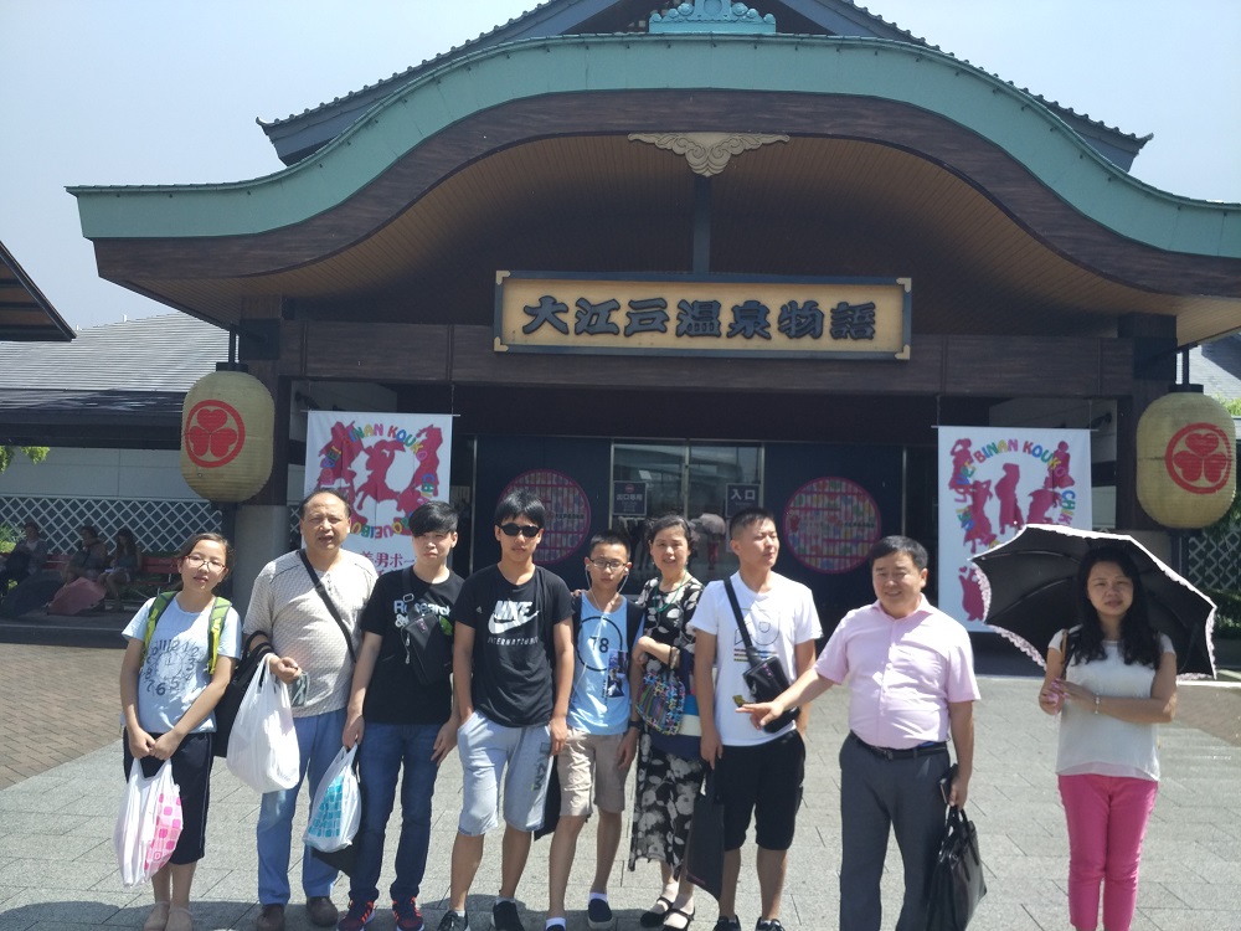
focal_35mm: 30
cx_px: 620
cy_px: 466
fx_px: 1076
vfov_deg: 46.8
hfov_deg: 60.0
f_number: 2
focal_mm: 4.12
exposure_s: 1/824
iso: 100
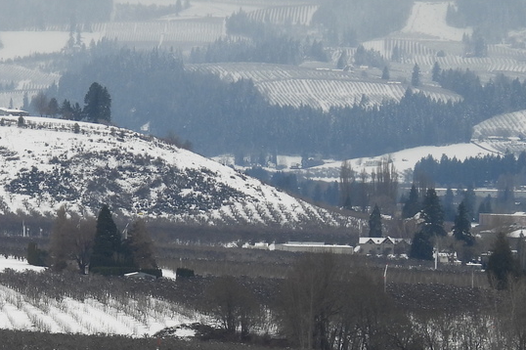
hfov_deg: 4.9
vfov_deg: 3.3
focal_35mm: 421
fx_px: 6147
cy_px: 345
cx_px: -67
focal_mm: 30.3
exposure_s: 1/400
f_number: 4.5
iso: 100
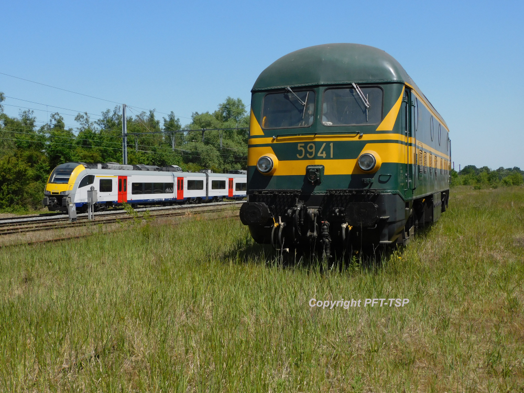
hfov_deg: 42.1
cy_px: 196
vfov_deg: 32.2
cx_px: 262
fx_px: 681
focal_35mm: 45
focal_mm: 8.1
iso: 125
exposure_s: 1/1250
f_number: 4
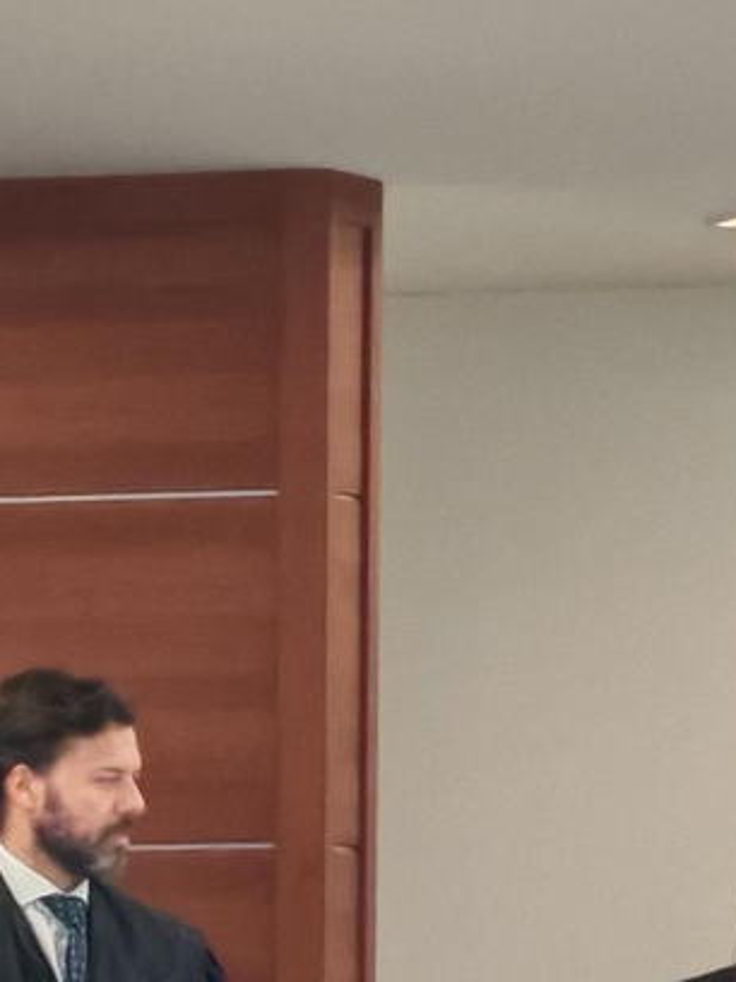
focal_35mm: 412
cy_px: 539
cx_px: -79
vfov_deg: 4.8
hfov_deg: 3.6
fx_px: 11680
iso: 200
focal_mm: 8.67
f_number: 2.4
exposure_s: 1/50
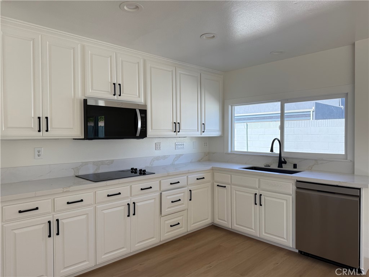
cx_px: 184
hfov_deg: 71.6
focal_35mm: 24
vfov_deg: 56.8
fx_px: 256
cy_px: 138
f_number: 1.78
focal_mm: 6.76
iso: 100
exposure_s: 1/360
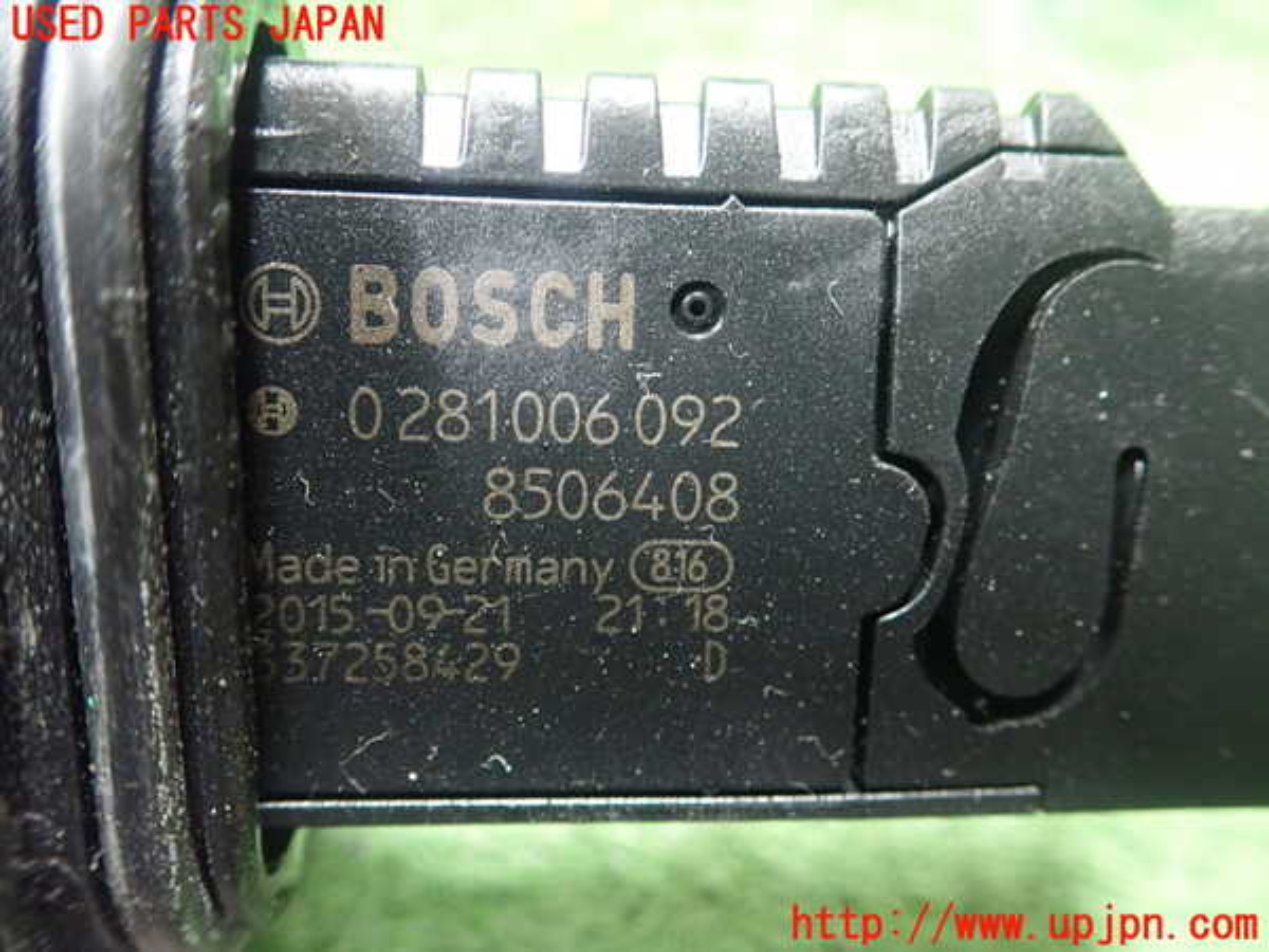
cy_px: 476
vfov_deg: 46.8
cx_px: 634
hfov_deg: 60.0
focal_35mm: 30
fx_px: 1100
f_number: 2.3
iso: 800
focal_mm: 5.5
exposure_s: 1/30
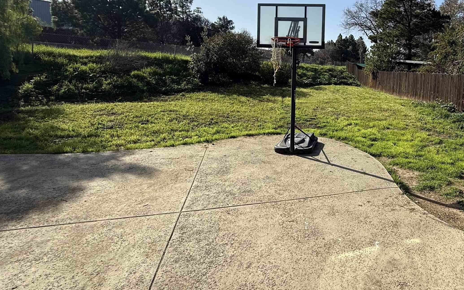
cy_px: 86
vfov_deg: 53.4
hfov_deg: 75.3
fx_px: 278
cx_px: 333
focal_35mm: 22
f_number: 2.2
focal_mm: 2.22
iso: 50
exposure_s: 1/1795
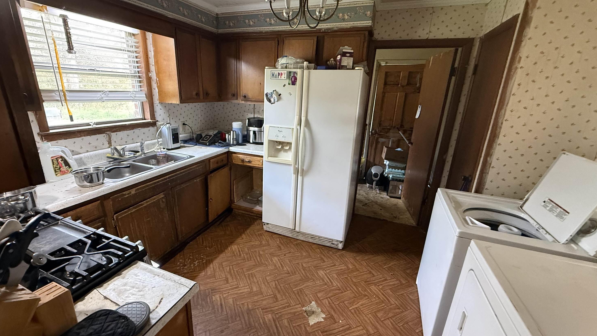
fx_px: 253
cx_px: 289
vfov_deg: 67.1
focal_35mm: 16
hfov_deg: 99.3
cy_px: 166
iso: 500
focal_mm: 2.22
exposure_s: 1/60
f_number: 2.2
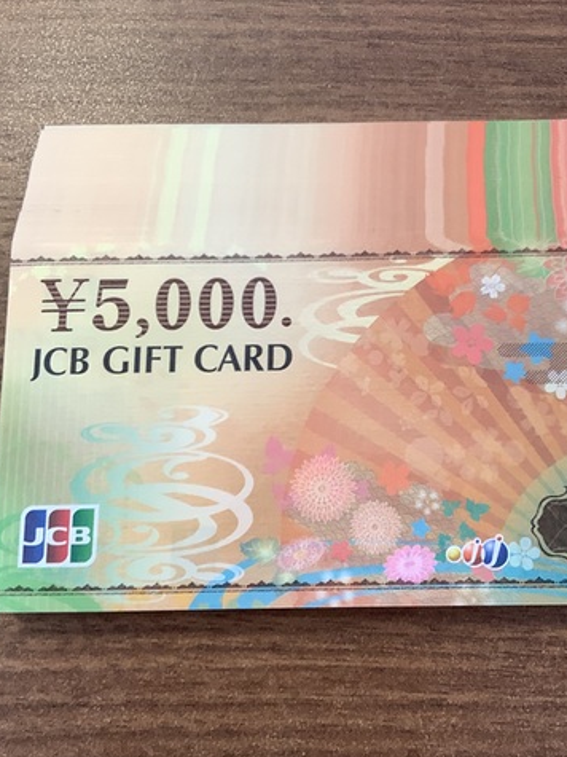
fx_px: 1027
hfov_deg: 30.5
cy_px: 328
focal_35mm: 47
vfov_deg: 40.4
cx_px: 409
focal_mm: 3.3
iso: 80
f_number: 2.4
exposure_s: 1/100
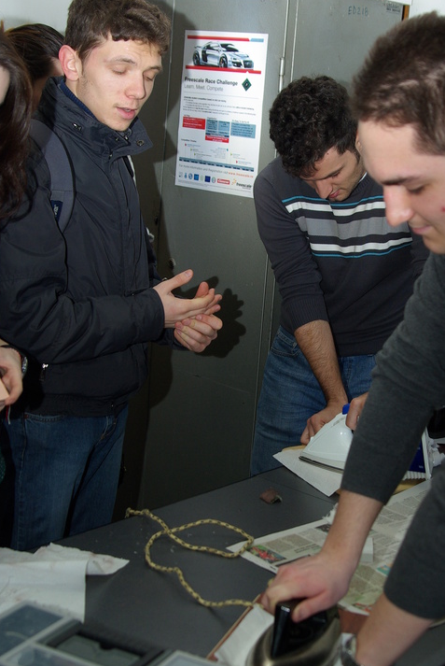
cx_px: 288
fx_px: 1054
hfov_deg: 23.7
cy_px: 353
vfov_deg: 35.0
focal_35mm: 57
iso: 200
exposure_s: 1/50
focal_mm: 28
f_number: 4
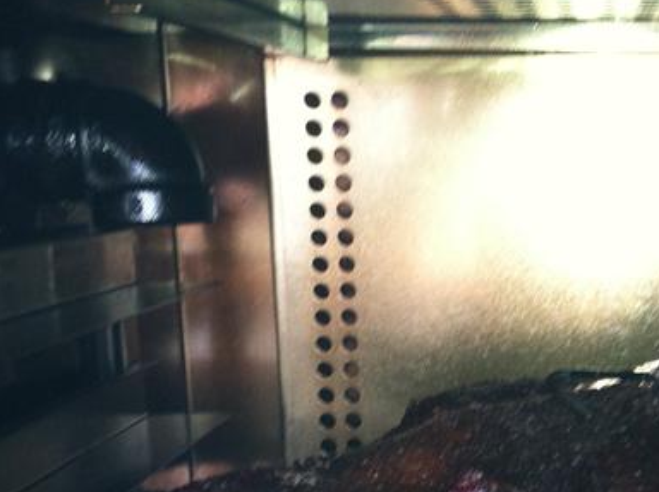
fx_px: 1559
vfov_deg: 17.6
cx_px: 601
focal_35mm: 82
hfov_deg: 23.2
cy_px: 470
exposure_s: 1/15
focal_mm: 3.85
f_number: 2.8
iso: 100
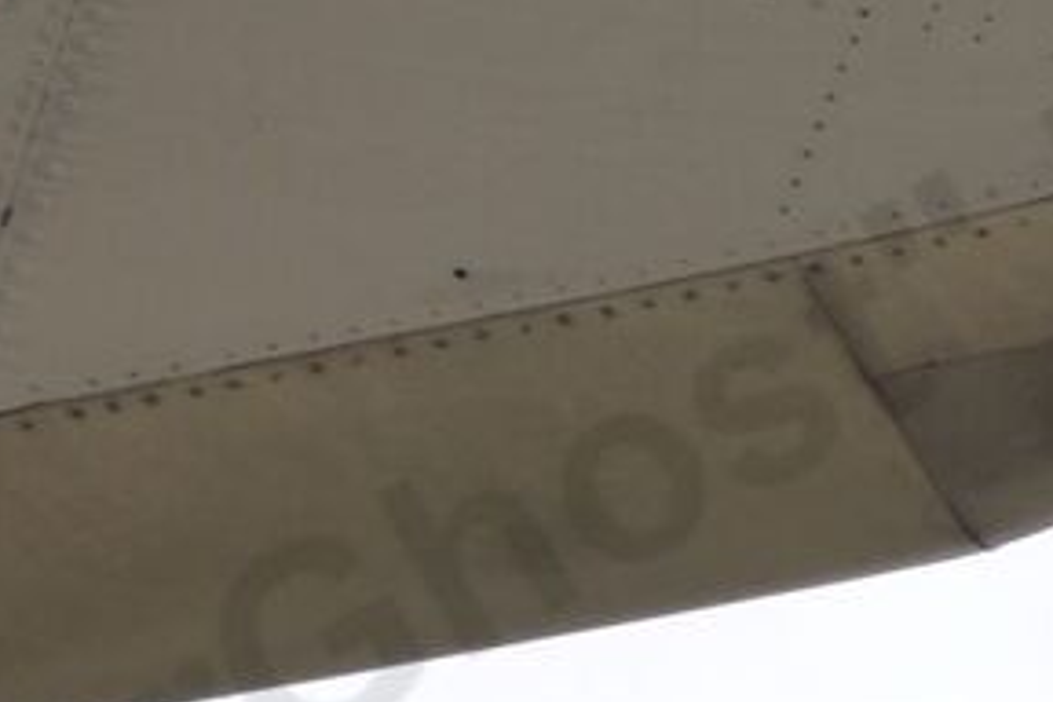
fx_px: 22579
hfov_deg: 2.7
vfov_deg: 1.8
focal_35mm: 772
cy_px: 347
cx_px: 834
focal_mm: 116
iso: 200
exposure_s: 1/200
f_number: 8
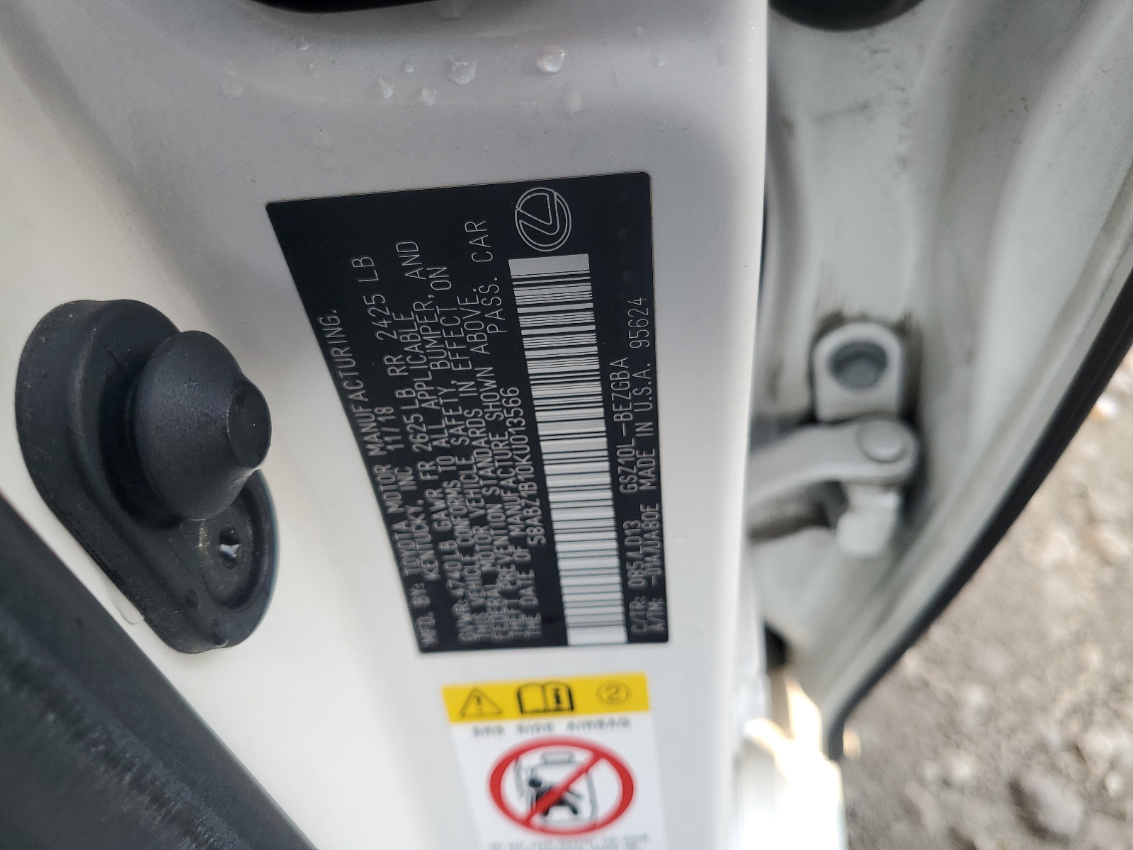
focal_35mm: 26
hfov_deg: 67.3
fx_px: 851
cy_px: 425
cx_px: 566
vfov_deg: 53.1
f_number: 1.5
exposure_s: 1/263
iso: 50
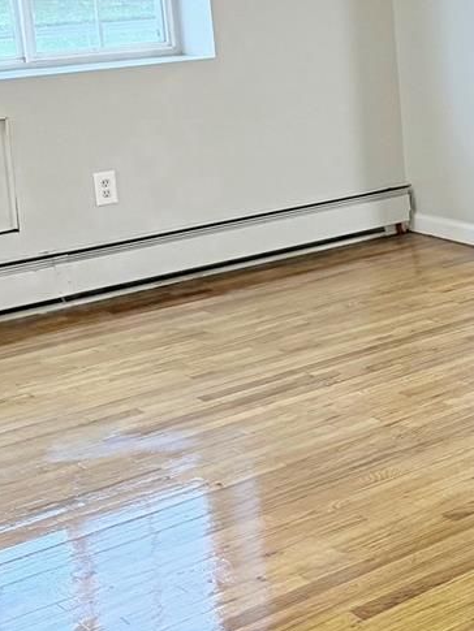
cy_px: 167
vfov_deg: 25.4
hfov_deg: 17.5
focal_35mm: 76
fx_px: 1387
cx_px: 703
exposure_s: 1/60
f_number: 1.78
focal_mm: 6.76
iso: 250
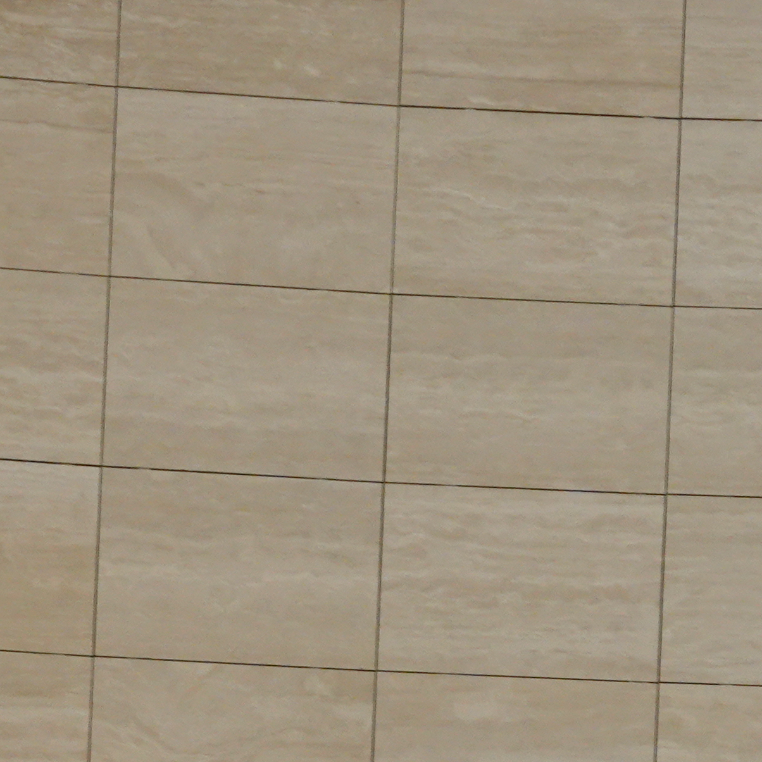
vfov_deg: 7.7
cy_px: 1102
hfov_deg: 7.8
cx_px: 556
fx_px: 5579
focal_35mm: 224
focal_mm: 21.32
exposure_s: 1/40
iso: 800
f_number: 3.5
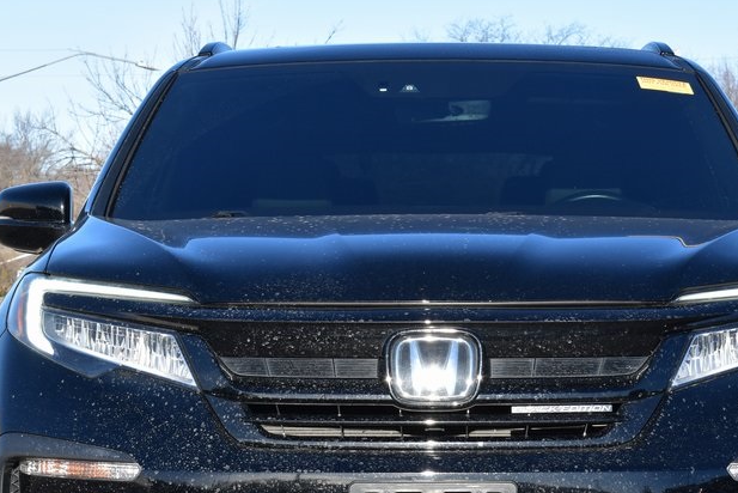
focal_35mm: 137
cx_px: 431
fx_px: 2806
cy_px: 386
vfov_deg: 10.0
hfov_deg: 15.0
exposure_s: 1/250
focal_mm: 55
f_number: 10
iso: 400
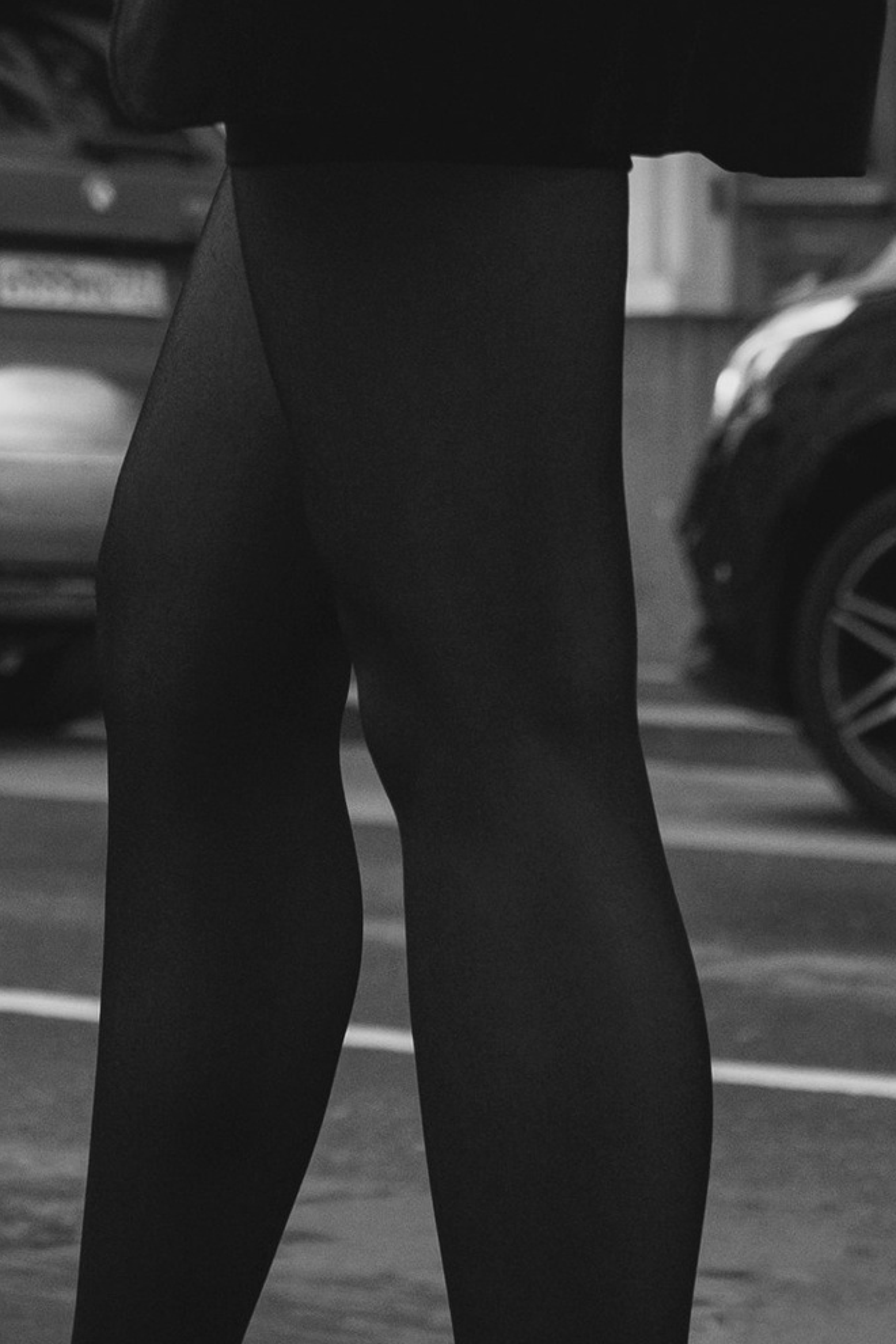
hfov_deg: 8.6
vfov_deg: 12.4
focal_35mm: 159
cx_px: 73
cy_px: -600
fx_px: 5936
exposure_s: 1/180
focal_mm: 27
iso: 640
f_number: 2.2
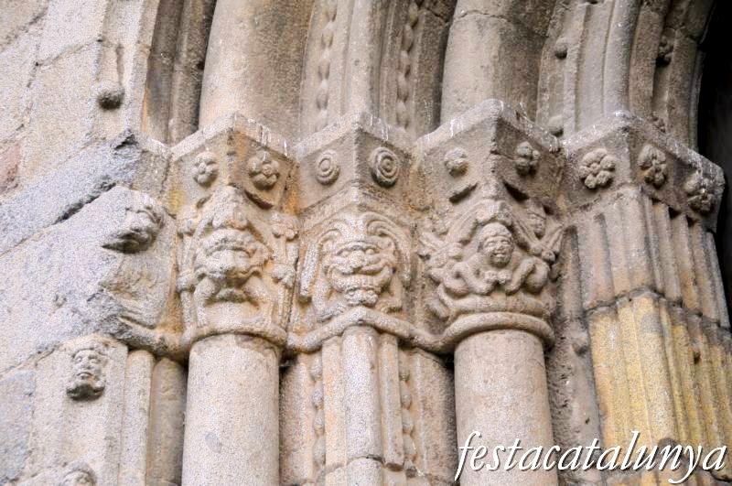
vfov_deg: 18.9
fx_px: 1462
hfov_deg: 28.1
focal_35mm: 72
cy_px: 243
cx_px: 366
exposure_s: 1/60
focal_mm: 48
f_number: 4.5
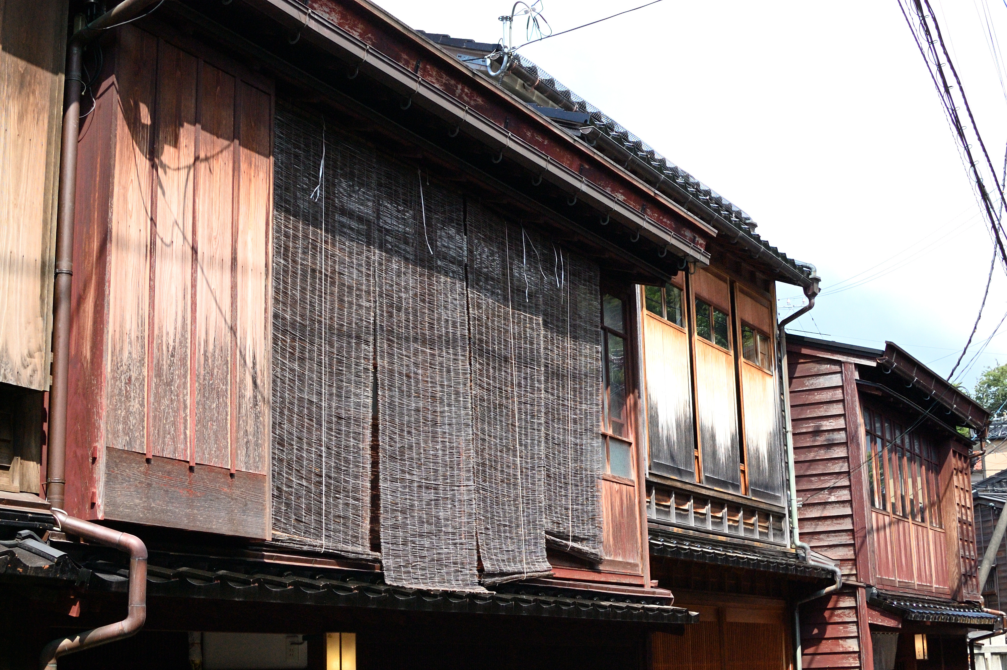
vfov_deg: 25.7
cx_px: 504
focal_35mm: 52
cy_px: 335
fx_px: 1467
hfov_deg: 37.9
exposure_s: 1/400
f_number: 10
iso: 800
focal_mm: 35
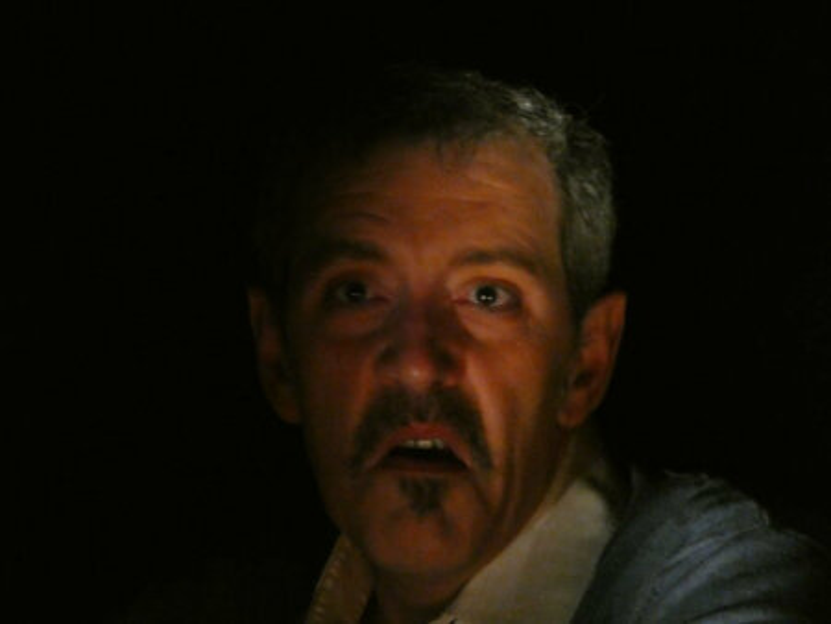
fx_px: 20536
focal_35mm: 855
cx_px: 416
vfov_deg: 1.7
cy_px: 312
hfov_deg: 2.3
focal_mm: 153.1
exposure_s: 1/125
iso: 2500
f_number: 5.6
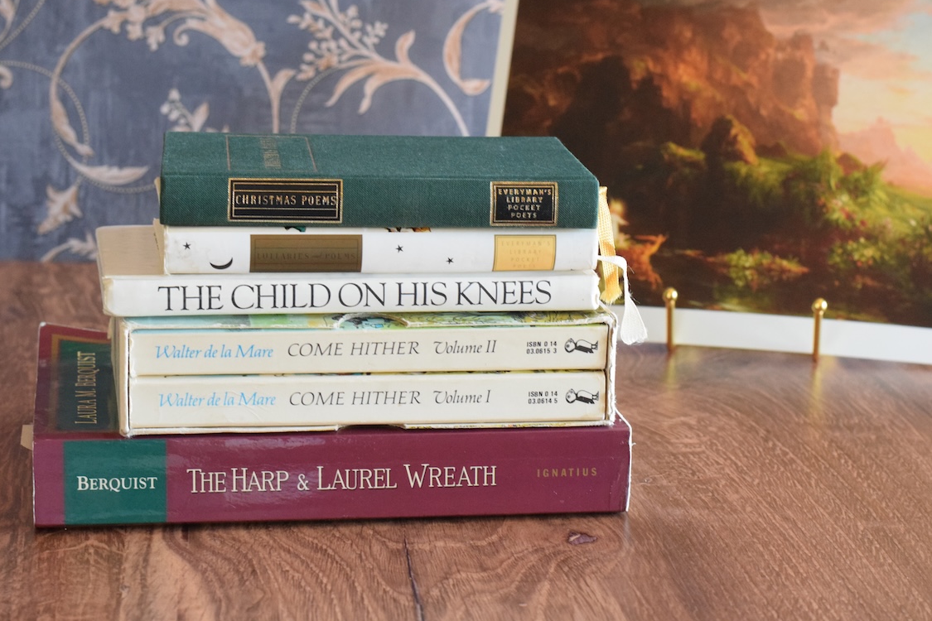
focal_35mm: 80
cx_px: 444
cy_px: 301
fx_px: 2071
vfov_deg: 17.1
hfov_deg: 25.4
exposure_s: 1/80
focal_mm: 50
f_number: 7.1
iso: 3600
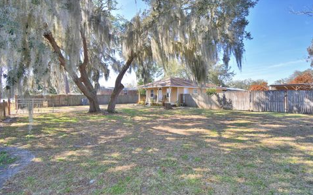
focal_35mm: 16
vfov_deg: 71.2
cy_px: 97
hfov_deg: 97.8
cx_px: 160
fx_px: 136
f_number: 5
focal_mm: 10
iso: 100
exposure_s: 1/250
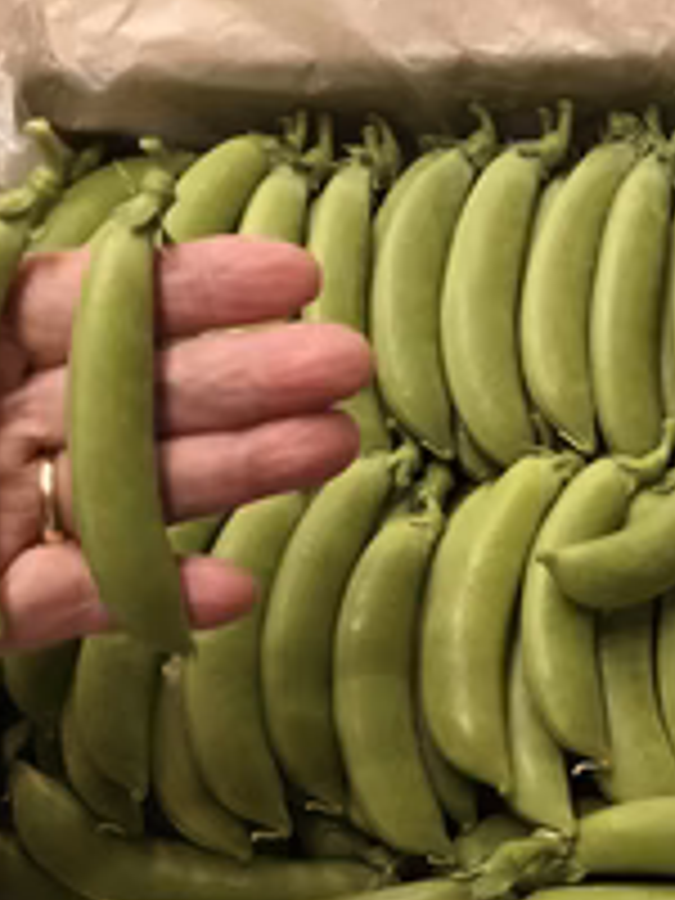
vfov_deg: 18.9
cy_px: 315
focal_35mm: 104
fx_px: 2704
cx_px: 603
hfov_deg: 14.1
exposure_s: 1/25
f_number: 2.4
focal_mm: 6
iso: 125
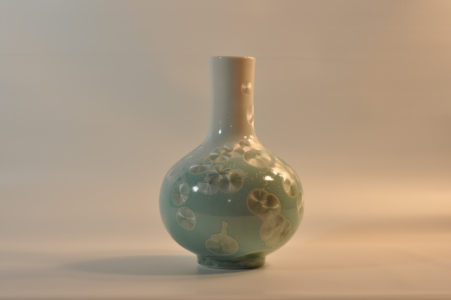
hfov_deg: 27.0
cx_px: 226
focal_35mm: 75
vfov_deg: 18.1
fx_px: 938
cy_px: 150
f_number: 4.5
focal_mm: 50
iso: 200
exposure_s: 1/80
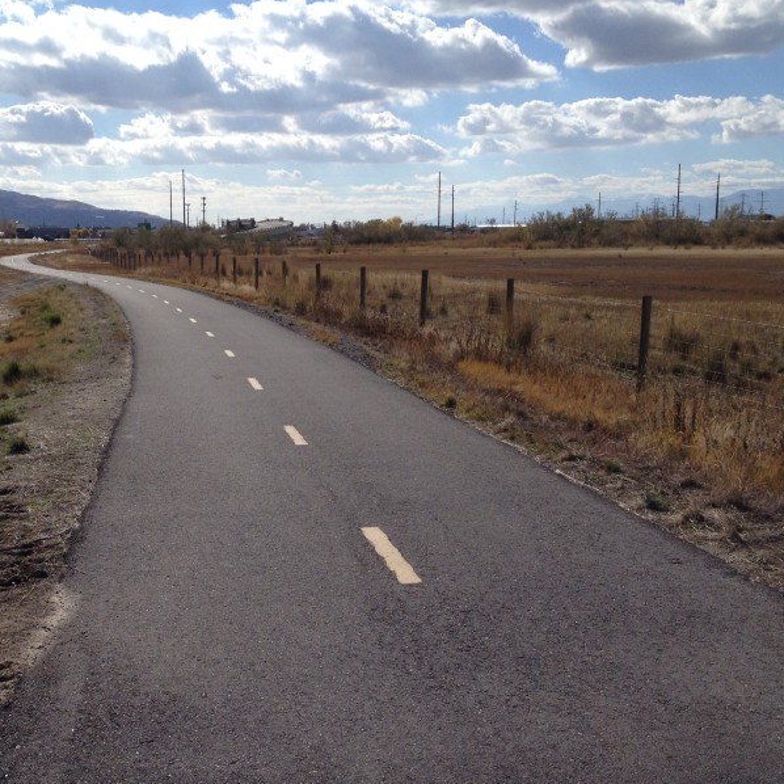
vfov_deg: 32.1
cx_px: 273
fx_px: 1358
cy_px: 477
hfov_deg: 32.0
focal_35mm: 53
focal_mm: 4.28
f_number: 2.4
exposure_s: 1/3067
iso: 50
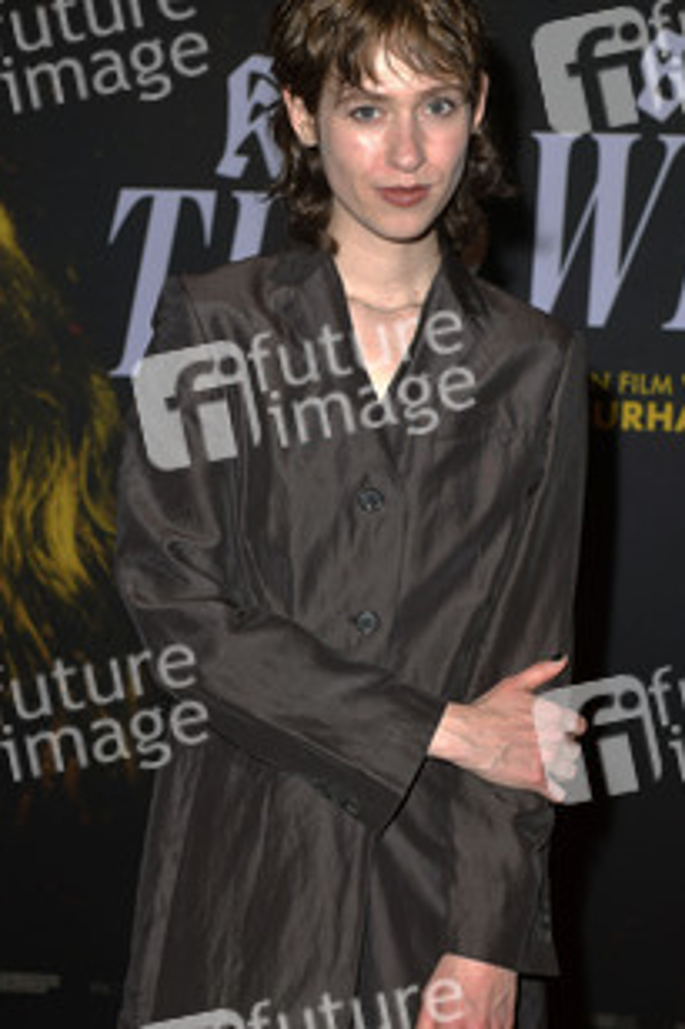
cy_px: 558
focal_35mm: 65
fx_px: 1857
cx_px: 401
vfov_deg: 31.0
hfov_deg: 20.9
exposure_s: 1/200
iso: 640
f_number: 5.6
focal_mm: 50
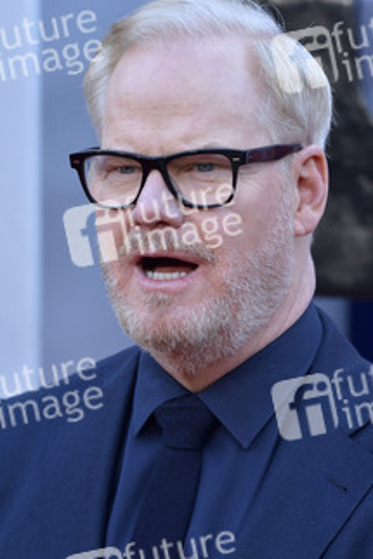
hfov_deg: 6.0
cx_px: 204
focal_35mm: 230
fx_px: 3570
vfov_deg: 8.9
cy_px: 312
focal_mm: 185
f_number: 7.1
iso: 320
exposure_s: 1/250
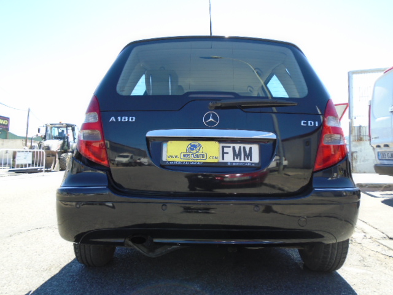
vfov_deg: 53.1
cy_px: 148
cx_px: 196
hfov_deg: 67.3
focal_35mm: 26
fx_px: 295
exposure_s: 1/320
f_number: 3.2
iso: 100
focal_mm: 4.6
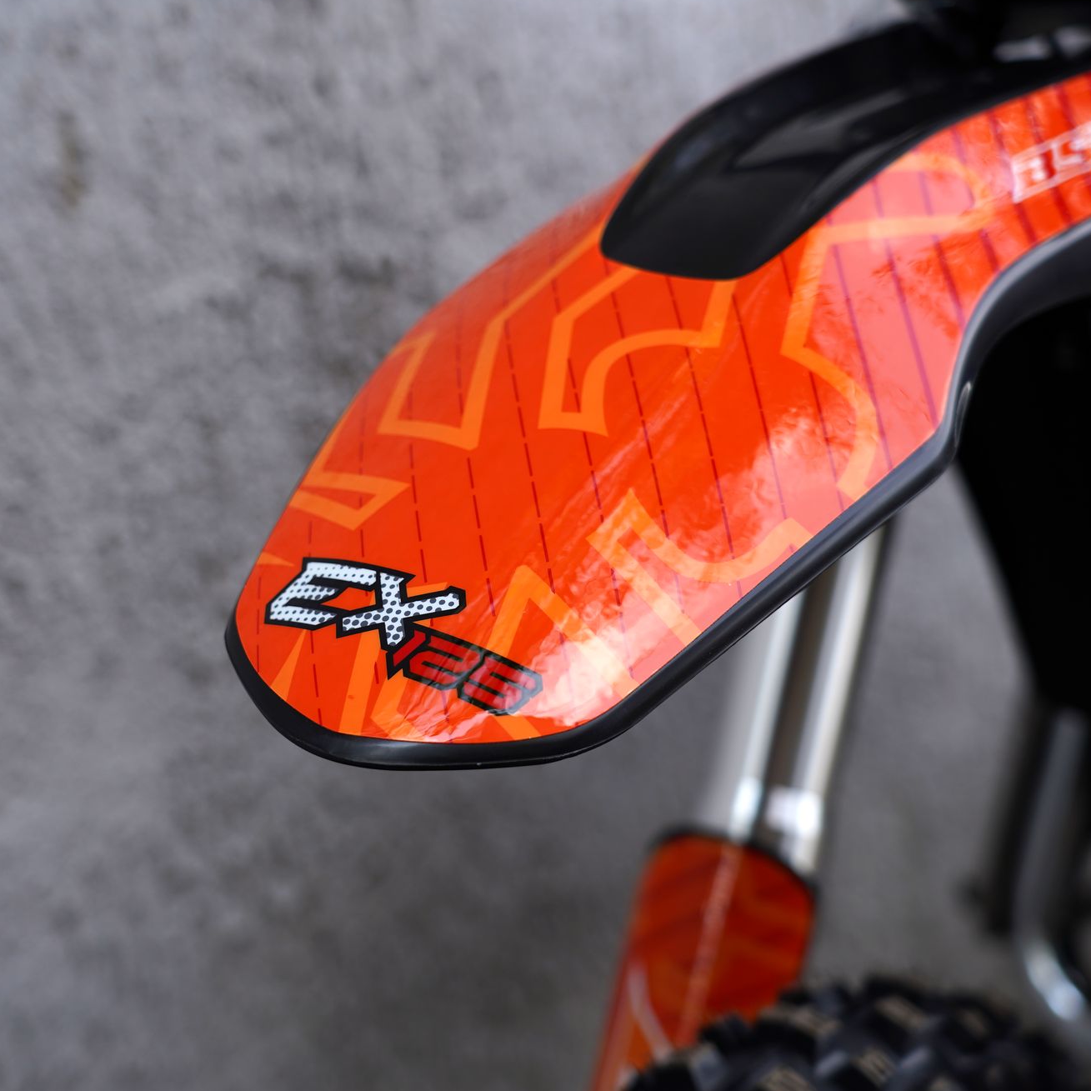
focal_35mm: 74
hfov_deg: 23.3
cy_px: 544
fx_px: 2639
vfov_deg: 23.4
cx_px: 429
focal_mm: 57
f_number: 4
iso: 100
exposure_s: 1/160
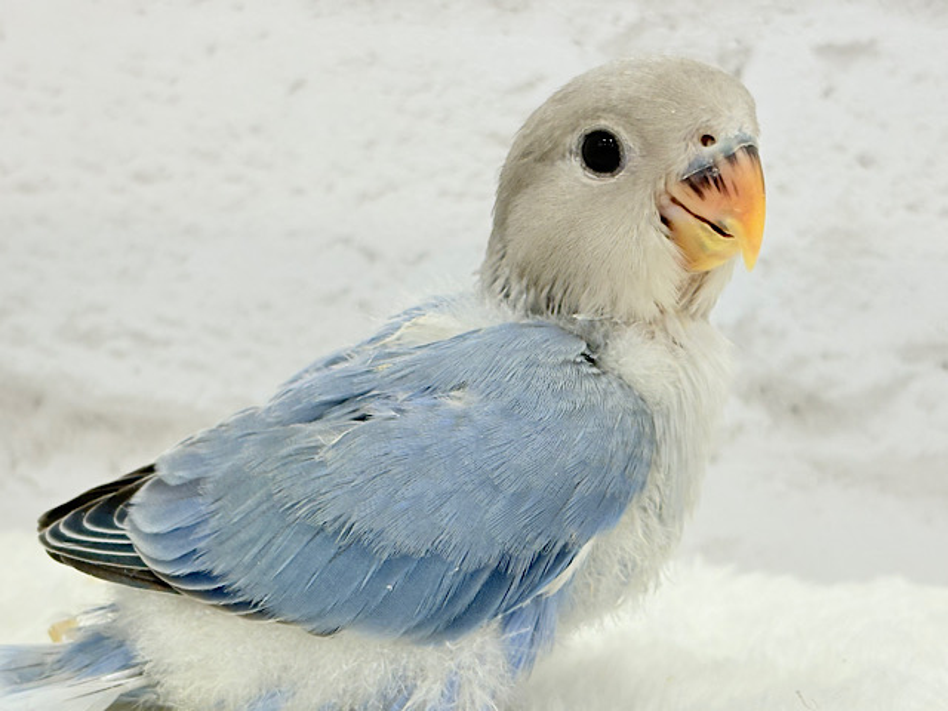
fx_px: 1424
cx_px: 474
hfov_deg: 36.8
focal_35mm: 52
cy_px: 356
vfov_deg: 28.0
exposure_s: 1/100
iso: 80
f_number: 1.6
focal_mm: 5.96
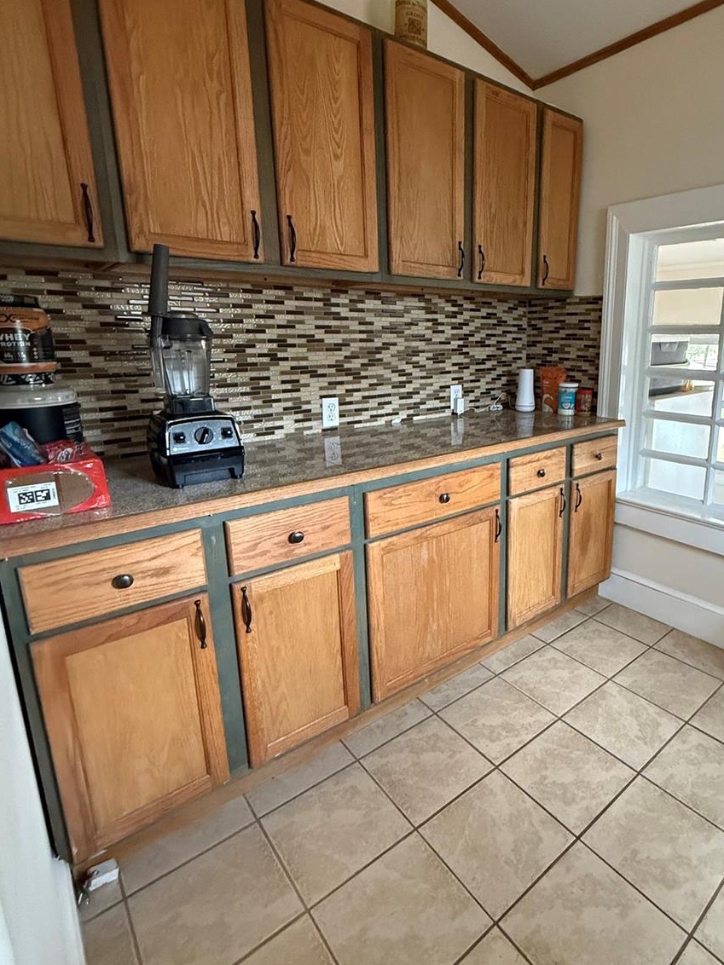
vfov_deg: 84.5
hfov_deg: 67.0
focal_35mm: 19
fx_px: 530
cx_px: 476
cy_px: 448
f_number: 2.2
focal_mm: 2.22
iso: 800
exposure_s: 1/60
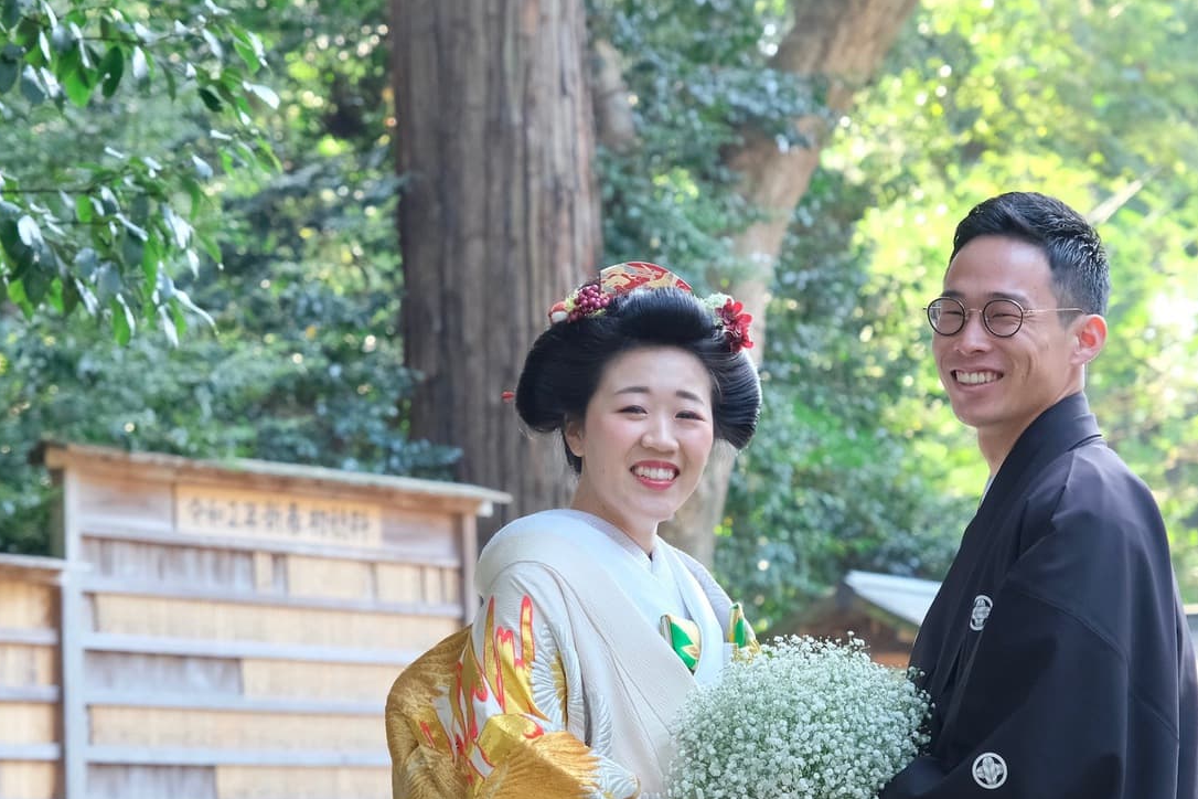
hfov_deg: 15.8
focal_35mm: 130
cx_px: 623
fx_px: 4326
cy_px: 439
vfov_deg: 10.5
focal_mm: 65.2
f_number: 5
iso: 1600
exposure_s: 1/80
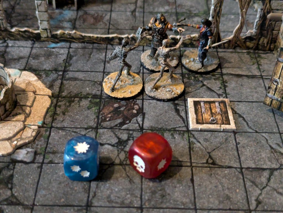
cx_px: 142
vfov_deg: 30.3
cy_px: 106
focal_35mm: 48
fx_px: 393
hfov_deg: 39.6
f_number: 1.85
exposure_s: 1/50
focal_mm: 6.81
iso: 1406
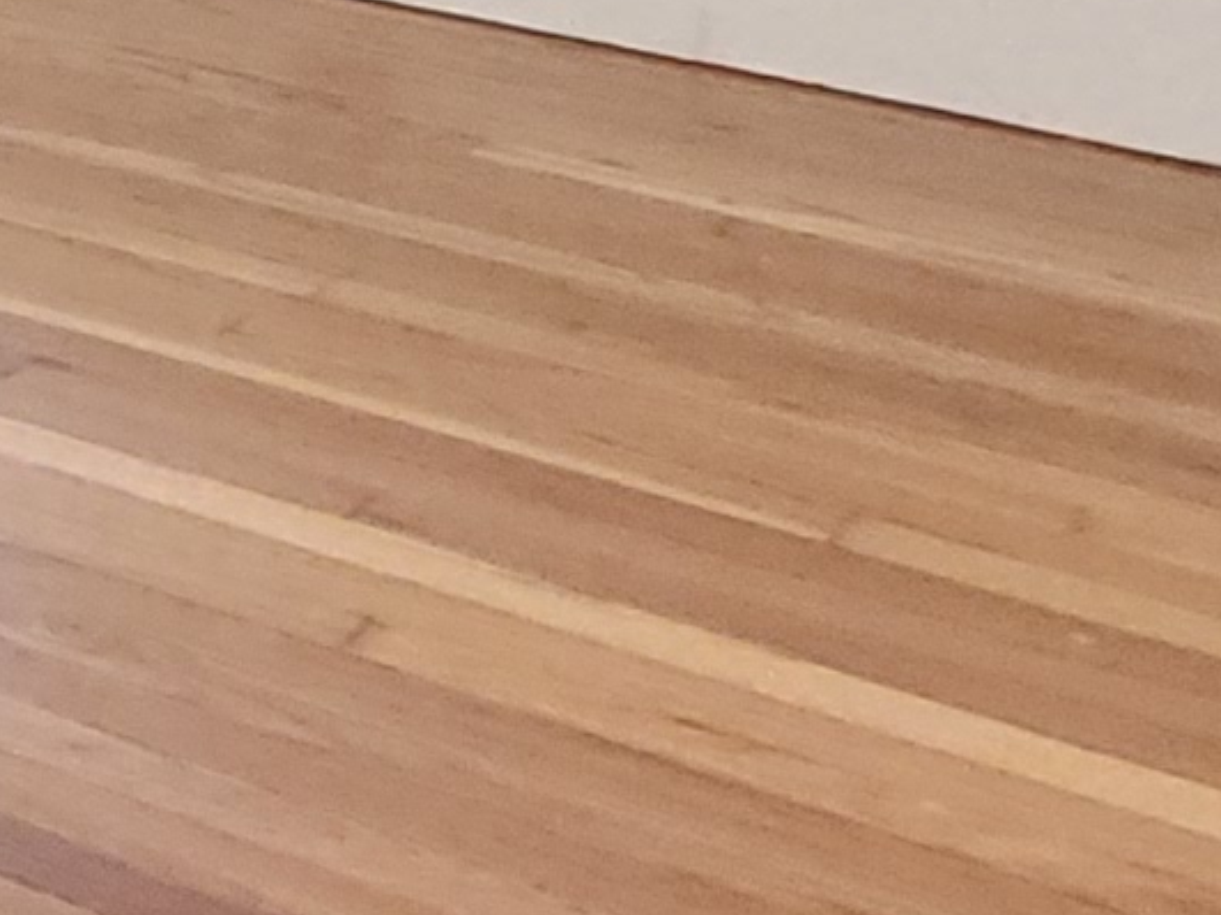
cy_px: -669
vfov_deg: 13.7
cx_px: -2929
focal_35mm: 98
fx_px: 3456
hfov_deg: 9.9
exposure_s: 1/29
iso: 640
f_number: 2.2
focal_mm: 1.74
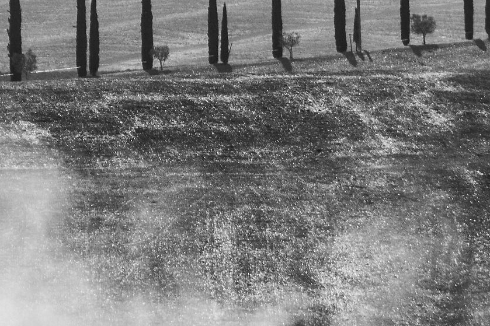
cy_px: 129
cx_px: 220
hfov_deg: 3.2
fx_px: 8763
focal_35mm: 644
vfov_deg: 2.1
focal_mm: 150
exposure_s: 1/500
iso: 320
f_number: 11
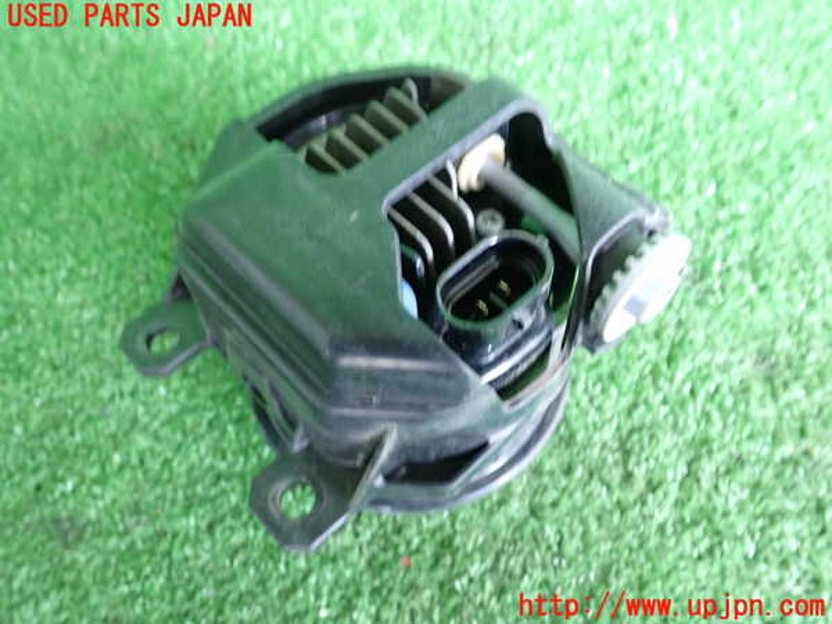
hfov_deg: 60.0
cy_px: 312
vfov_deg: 46.8
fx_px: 721
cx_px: 416
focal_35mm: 30
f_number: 2.3
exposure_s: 1/25
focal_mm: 5.4
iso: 800
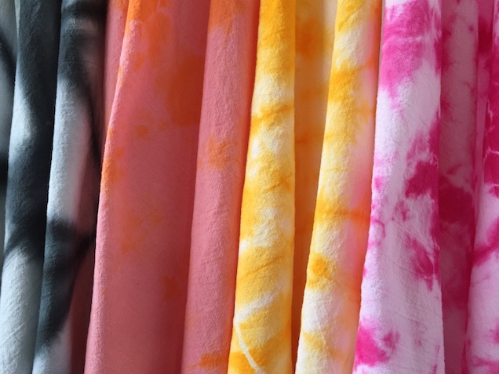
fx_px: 447
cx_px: 242
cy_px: 192
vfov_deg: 45.4
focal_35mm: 31
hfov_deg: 58.3
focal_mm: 4.15
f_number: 2.2
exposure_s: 1/30
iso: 125
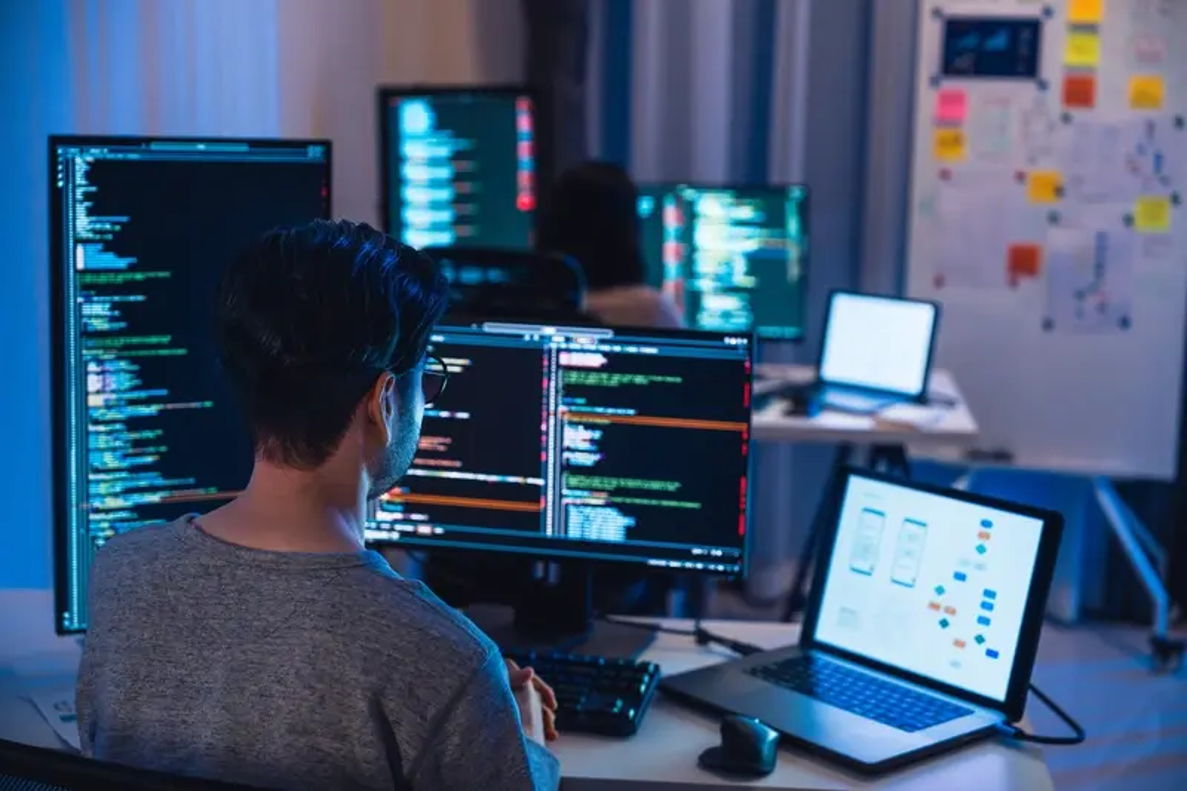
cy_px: 396
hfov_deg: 35.1
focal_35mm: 57
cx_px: 594
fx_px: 1879
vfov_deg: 23.8
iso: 3200
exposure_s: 1/200
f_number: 2.8
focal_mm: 57
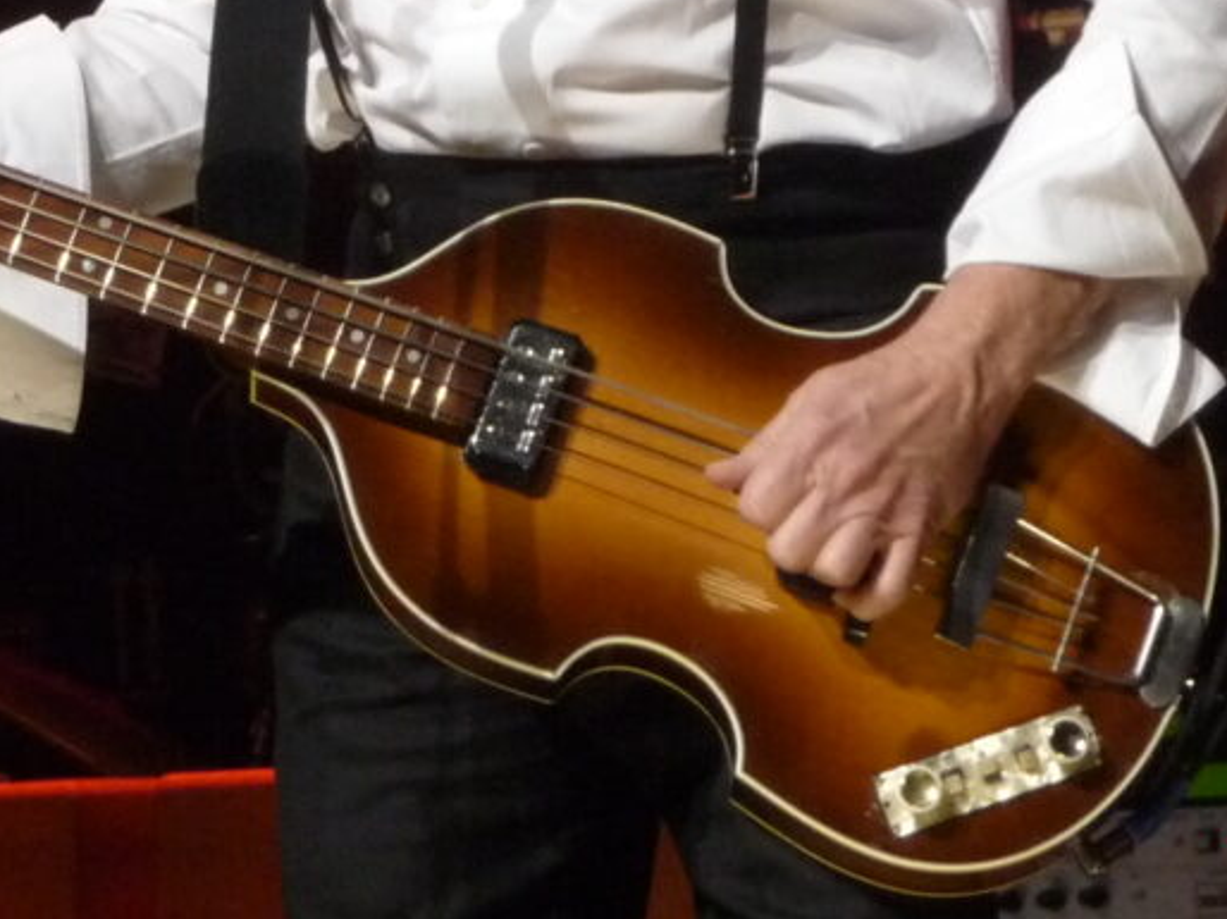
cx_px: 358
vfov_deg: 4.4
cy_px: -146
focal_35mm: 335
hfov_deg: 5.9
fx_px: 11869
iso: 400
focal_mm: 19.1
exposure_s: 1/40
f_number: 4.7
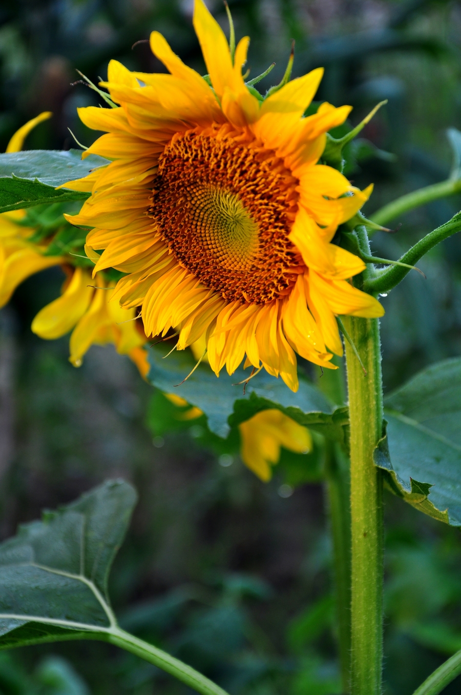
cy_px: 348
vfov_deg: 18.2
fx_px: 2166
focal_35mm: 112
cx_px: 230
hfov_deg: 12.1
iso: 200
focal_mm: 75
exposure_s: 1/100
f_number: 6.3
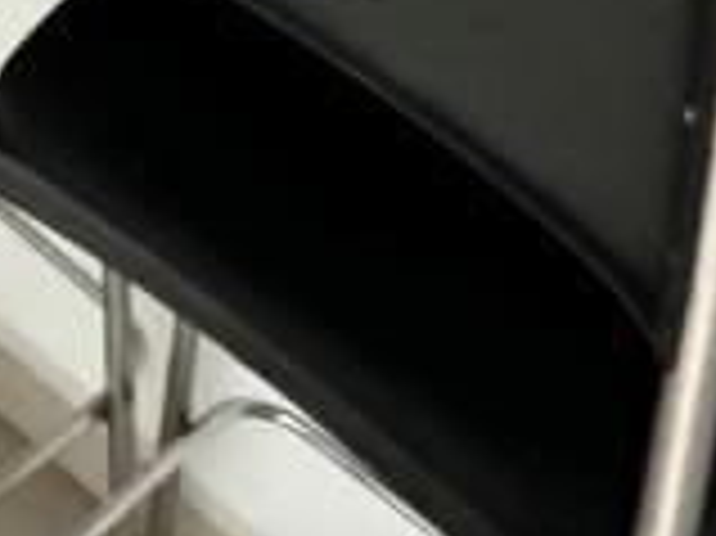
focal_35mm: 90
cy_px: -896
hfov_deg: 16.8
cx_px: -684
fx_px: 1860
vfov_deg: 11.9
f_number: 2.2
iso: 1600
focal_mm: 2.22
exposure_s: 1/30
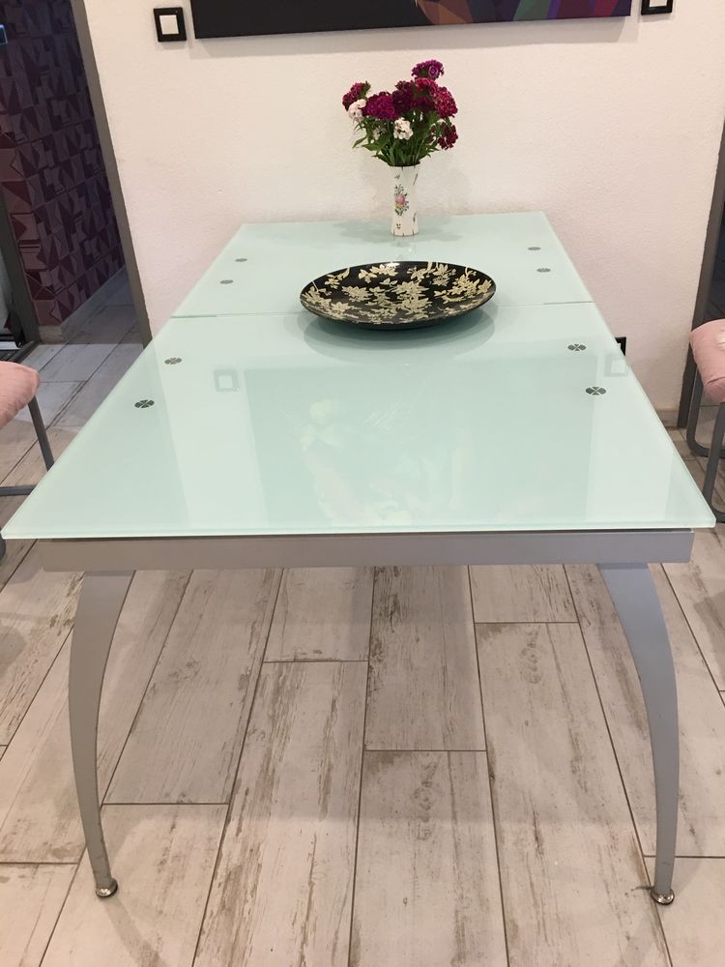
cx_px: 362
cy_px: 484
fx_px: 810
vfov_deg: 61.7
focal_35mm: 29
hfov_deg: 48.2
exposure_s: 1/17
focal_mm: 4.15
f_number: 2.2
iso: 80
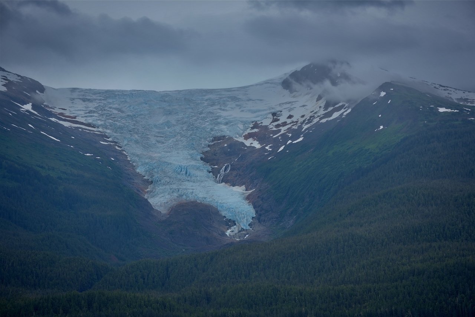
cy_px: 158
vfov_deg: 13.4
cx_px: 238
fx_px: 1346
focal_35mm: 102
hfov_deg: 20.0
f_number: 9
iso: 100
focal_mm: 102
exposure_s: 1/320
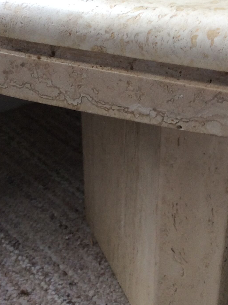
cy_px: 141
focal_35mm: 60
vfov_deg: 32.2
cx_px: 148
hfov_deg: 24.3
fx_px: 528
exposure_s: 1/25
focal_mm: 3.3
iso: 32
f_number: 2.4
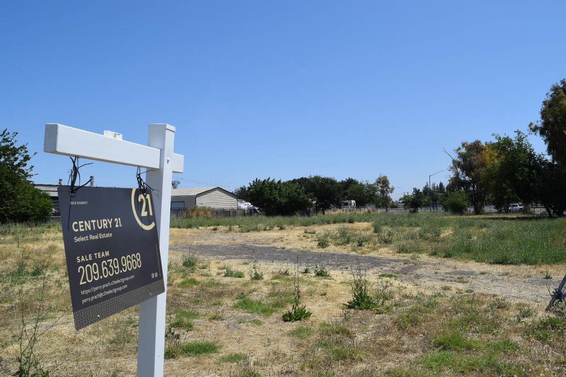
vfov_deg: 47.9
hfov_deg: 67.4
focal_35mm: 27
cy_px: 188
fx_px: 424
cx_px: 283
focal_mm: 18
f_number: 10
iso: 200
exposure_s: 1/400
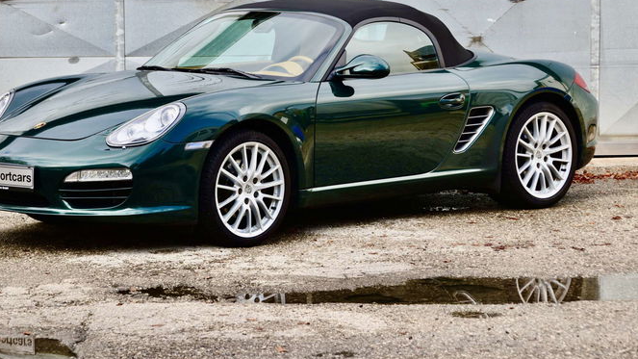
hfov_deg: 13.9
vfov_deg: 7.8
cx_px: 287
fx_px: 2616
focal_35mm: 155
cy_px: 116
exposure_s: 1/250
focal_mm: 85
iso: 220
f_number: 8
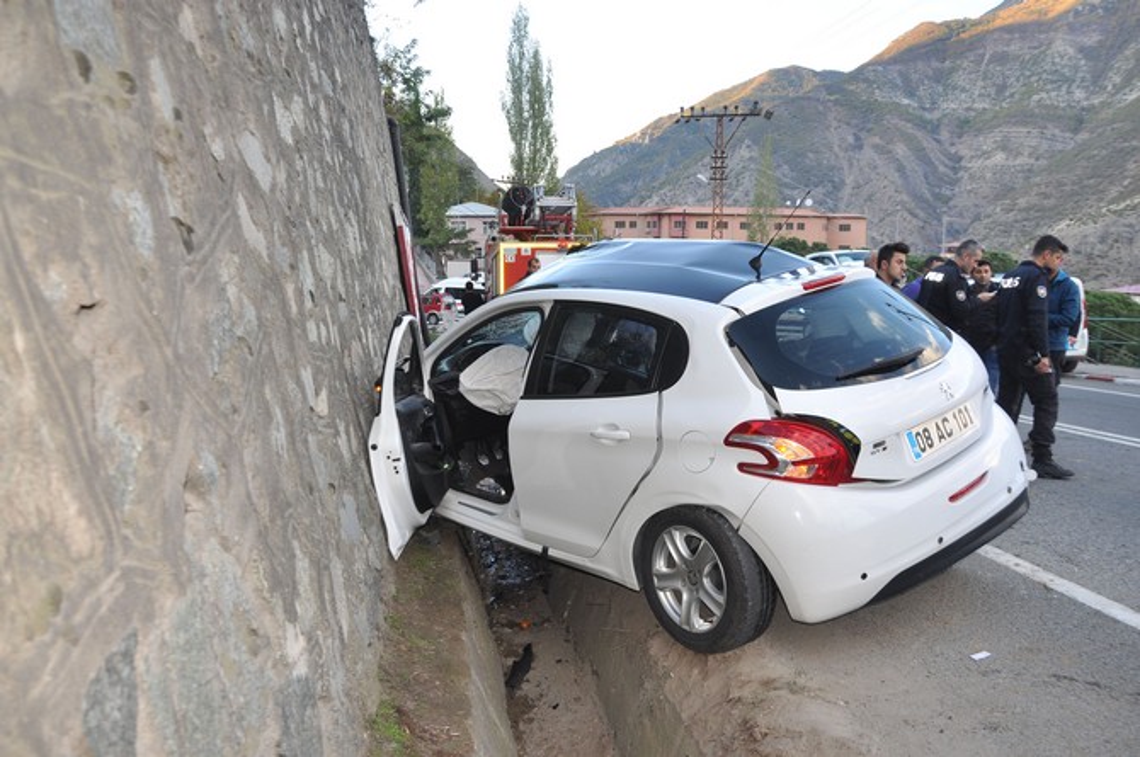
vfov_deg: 47.8
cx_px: 570
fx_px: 854
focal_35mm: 27
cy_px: 378
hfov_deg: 67.4
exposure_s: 1/80
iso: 200
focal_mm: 18
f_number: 5.6
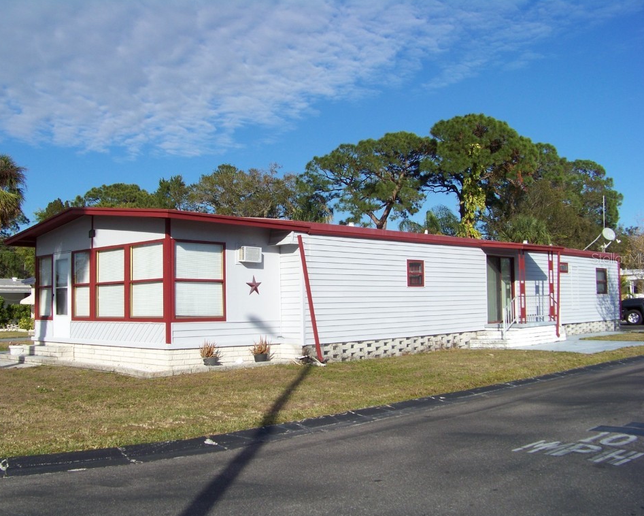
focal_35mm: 38
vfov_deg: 39.2
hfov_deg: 47.9
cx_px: 307
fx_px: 724
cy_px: 258
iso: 67
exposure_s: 1/800
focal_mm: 5.85
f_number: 4
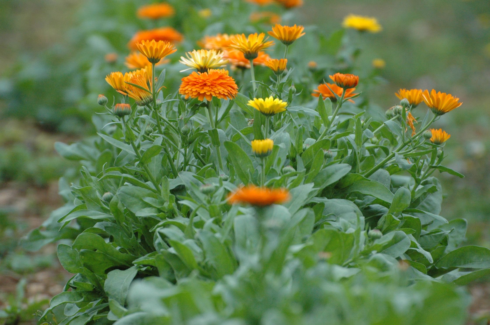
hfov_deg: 5.7
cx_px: 245
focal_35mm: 360
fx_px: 4894
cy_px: 162
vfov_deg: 3.8
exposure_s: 1/2000
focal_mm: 240
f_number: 6.3
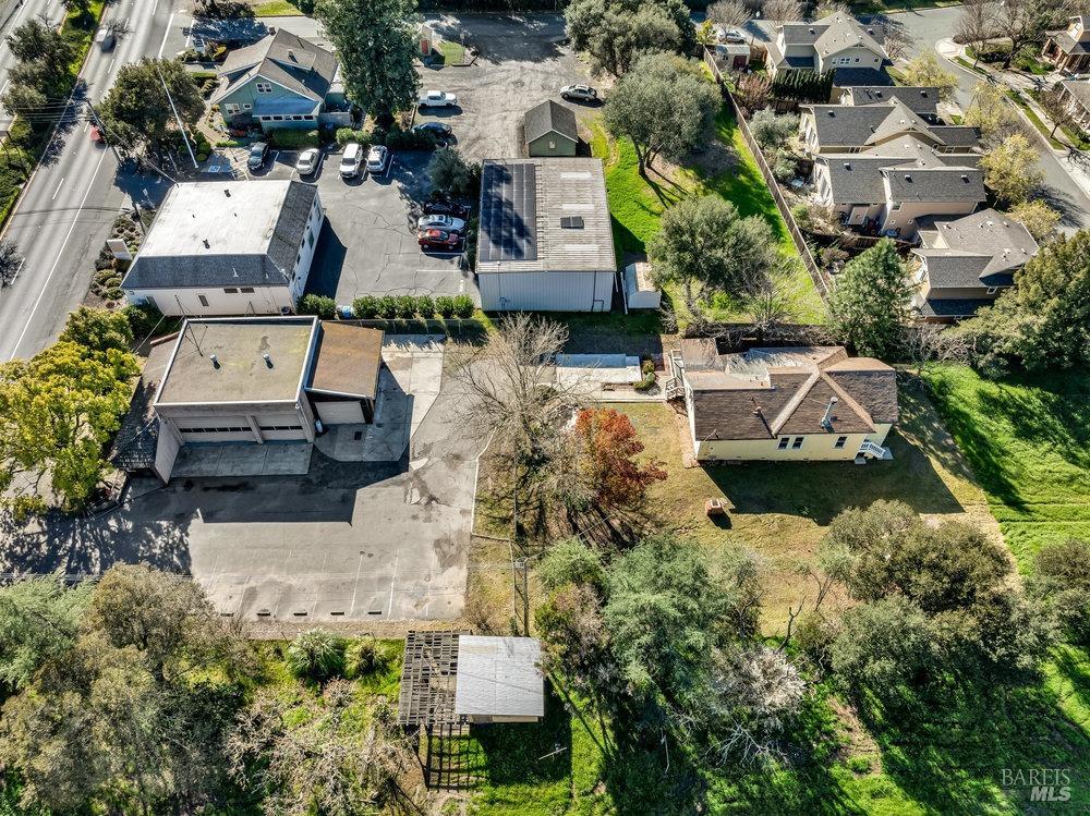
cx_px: 545
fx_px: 755
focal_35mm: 24
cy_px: 408
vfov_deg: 56.8
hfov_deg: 71.6
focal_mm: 12.29
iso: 100
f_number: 8
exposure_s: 1/10
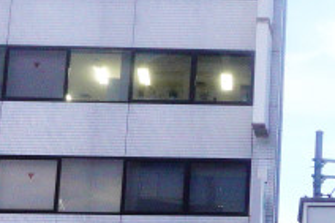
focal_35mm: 136
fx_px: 1265
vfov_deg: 9.9
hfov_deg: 14.0
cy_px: 263
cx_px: 529
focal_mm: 9.4
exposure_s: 1/125
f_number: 4
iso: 640
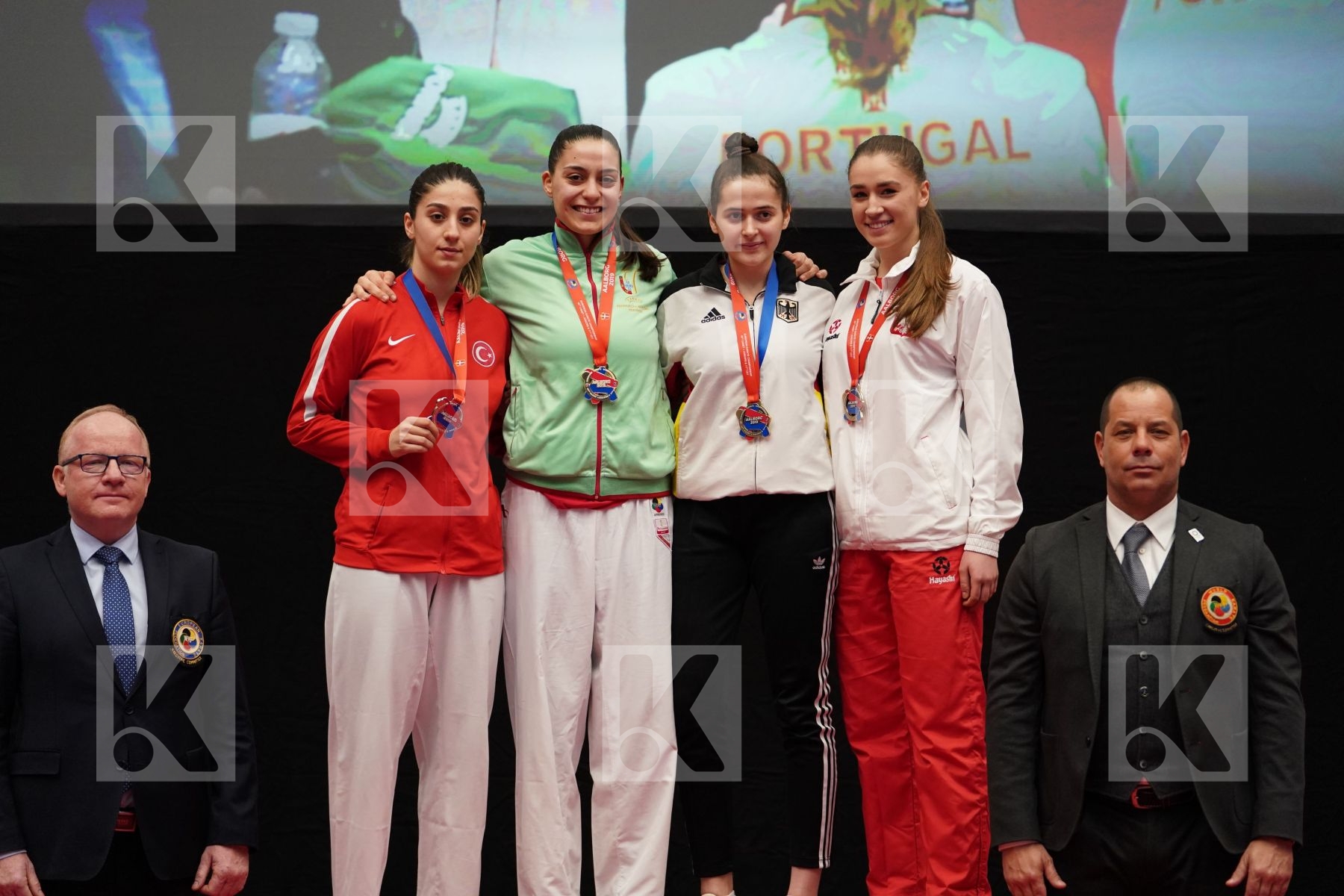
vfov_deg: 12.6
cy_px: 448
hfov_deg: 18.8
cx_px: 672
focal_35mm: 109
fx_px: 4069
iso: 2500
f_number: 2.8
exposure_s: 1/1000
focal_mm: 109
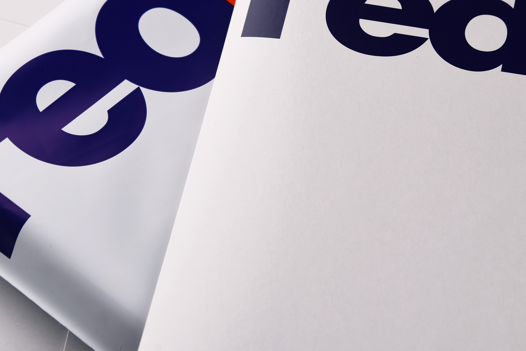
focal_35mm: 209
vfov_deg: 6.6
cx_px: 342
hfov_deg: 9.8
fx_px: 3054
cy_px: 68
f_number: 7.1
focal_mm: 122
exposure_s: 1/125
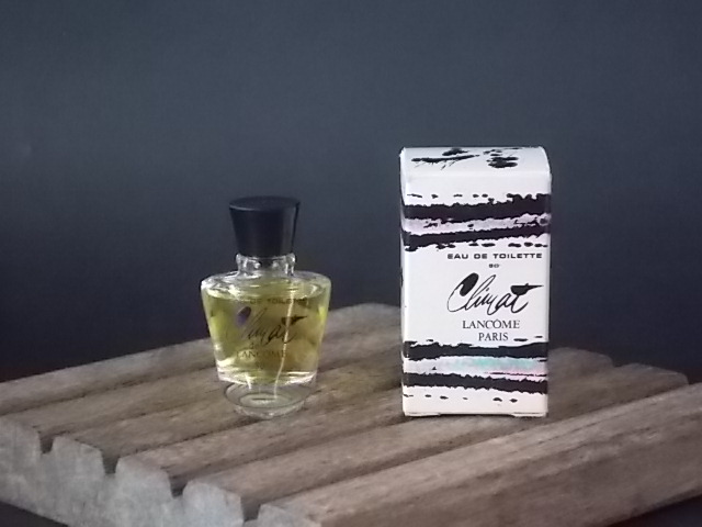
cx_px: 351
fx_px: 2292
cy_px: 264
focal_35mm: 113
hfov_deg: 17.4
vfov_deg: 13.1
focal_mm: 20.1
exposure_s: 1/80
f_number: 6
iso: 800
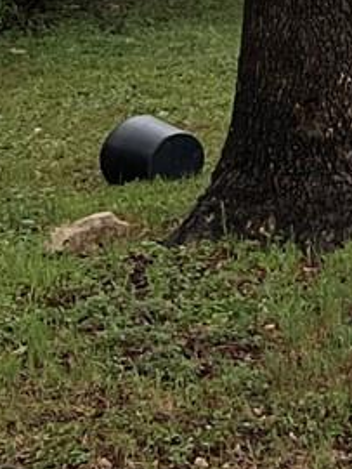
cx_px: 1264
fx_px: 2667
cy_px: -565
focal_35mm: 197
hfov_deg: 6.5
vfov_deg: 9.2
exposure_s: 1/2123
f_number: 1.5
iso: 50
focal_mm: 5.7
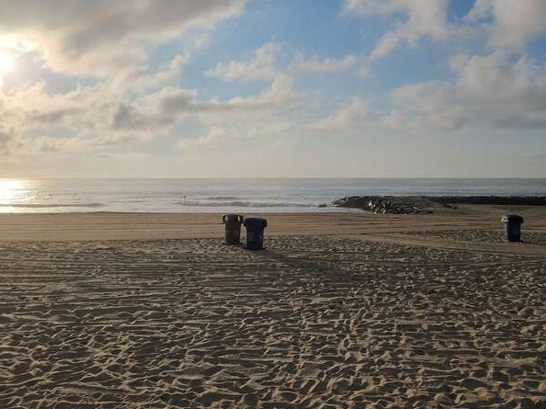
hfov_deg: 58.4
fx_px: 489
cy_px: 176
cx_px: 269
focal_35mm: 31
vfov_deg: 45.3
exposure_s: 1/4153
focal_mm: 5.4
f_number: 1.8
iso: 20
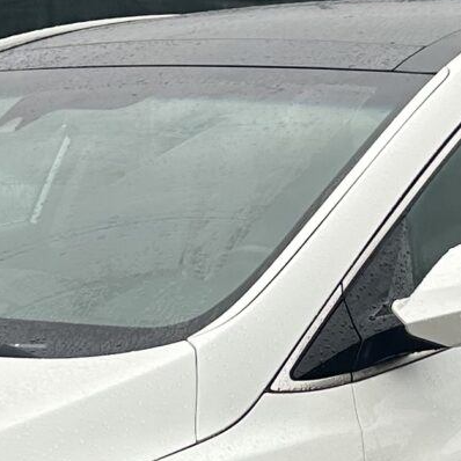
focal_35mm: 148
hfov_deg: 11.8
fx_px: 2230
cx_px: 145
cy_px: 528
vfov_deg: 11.6
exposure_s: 1/121
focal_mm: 5.7
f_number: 1.5
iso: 50
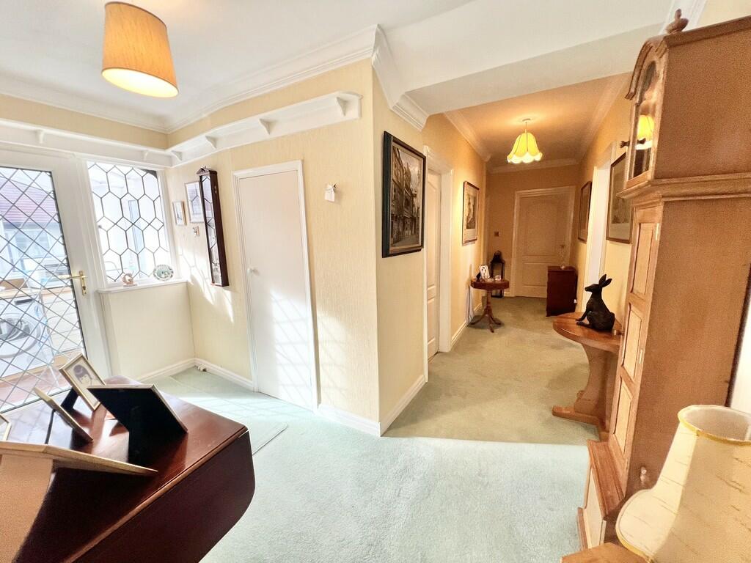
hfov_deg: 106.2
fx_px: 282
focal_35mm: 13
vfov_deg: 89.9
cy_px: 282
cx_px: 376
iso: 80
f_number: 1.8
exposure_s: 1/99
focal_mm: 1.57
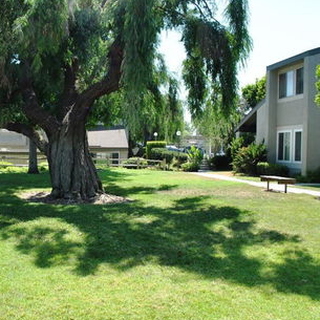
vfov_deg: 46.0
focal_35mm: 36
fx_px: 377
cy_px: 166
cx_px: 84
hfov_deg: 44.7
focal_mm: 18
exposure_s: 1/200
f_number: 7.1
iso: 100
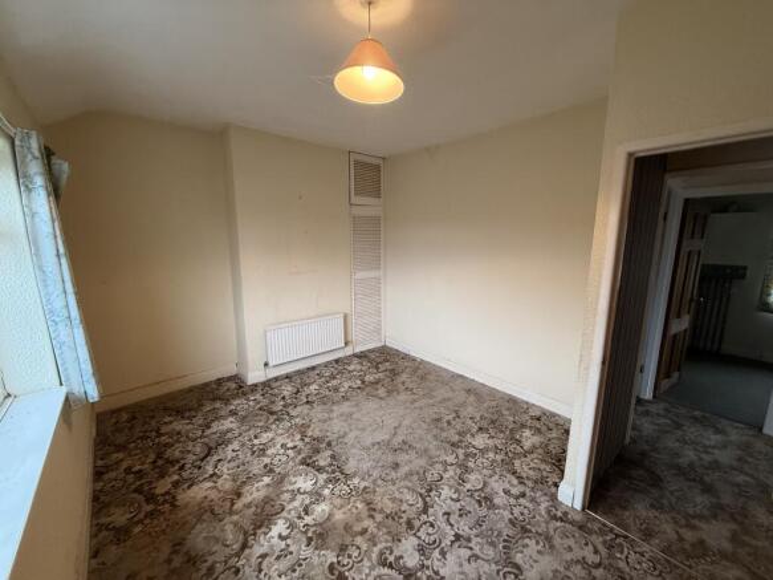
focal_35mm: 14
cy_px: 290
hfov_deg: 102.1
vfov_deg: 85.7
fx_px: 313
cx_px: 386
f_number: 2.2
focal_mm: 2.22
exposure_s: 1/100
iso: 250
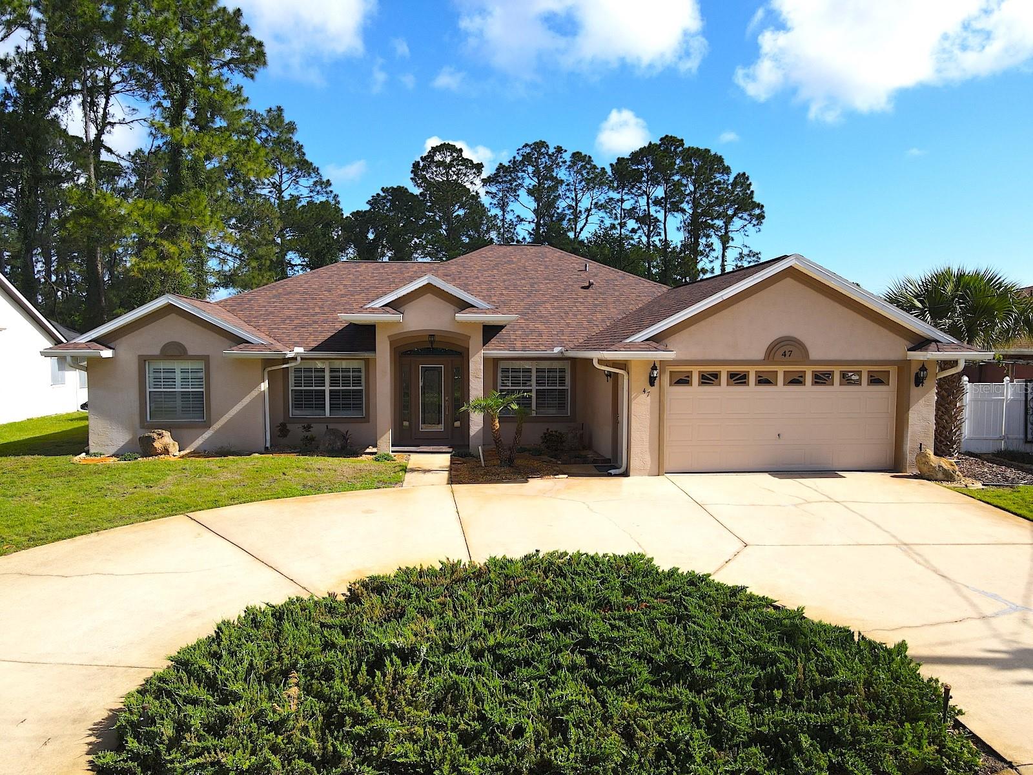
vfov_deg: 56.8
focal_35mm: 24
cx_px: 516
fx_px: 716
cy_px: 388
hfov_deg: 71.6
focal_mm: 4.5
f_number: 2.8
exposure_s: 1/800
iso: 100
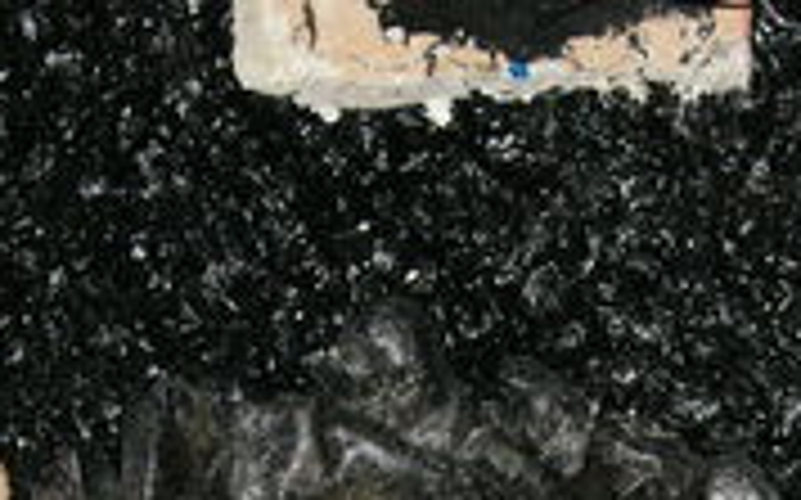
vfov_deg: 12.5
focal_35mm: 99
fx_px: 2160
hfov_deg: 21.0
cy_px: 745
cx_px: 500
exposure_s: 1/60
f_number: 5.6
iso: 400
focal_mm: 18
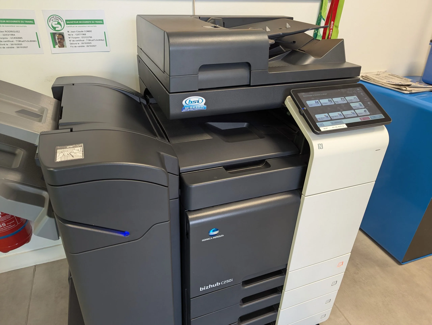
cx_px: 216
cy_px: 162
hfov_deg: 71.5
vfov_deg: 56.9
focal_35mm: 24
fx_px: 300
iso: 107
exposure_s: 1/25
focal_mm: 6.81
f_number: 1.85
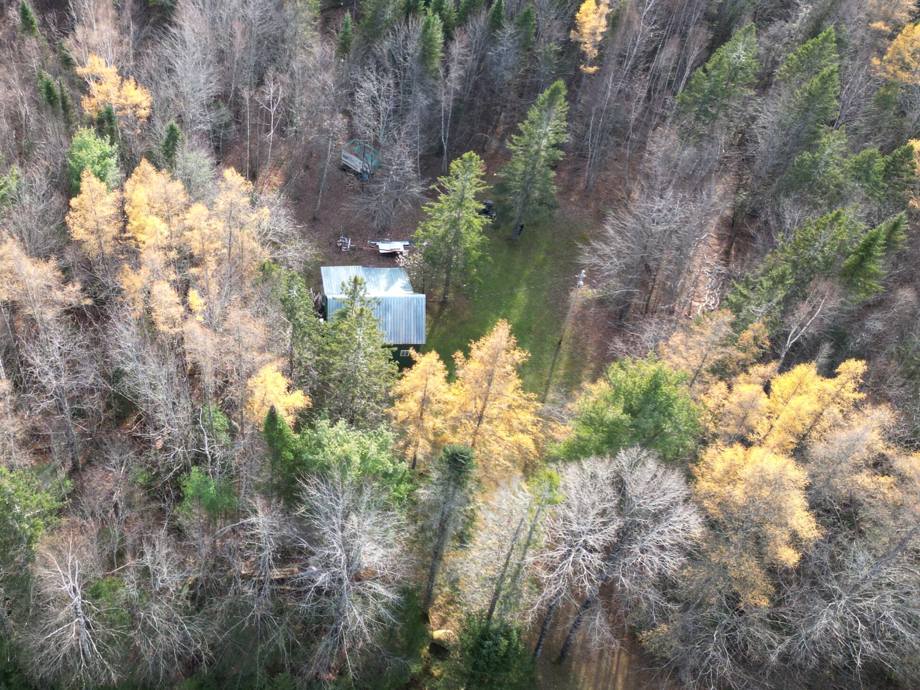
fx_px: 983
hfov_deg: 48.8
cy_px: 276
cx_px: 270
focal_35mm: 37
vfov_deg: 38.5
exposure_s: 1/250
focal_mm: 6.72
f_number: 1.7
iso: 100
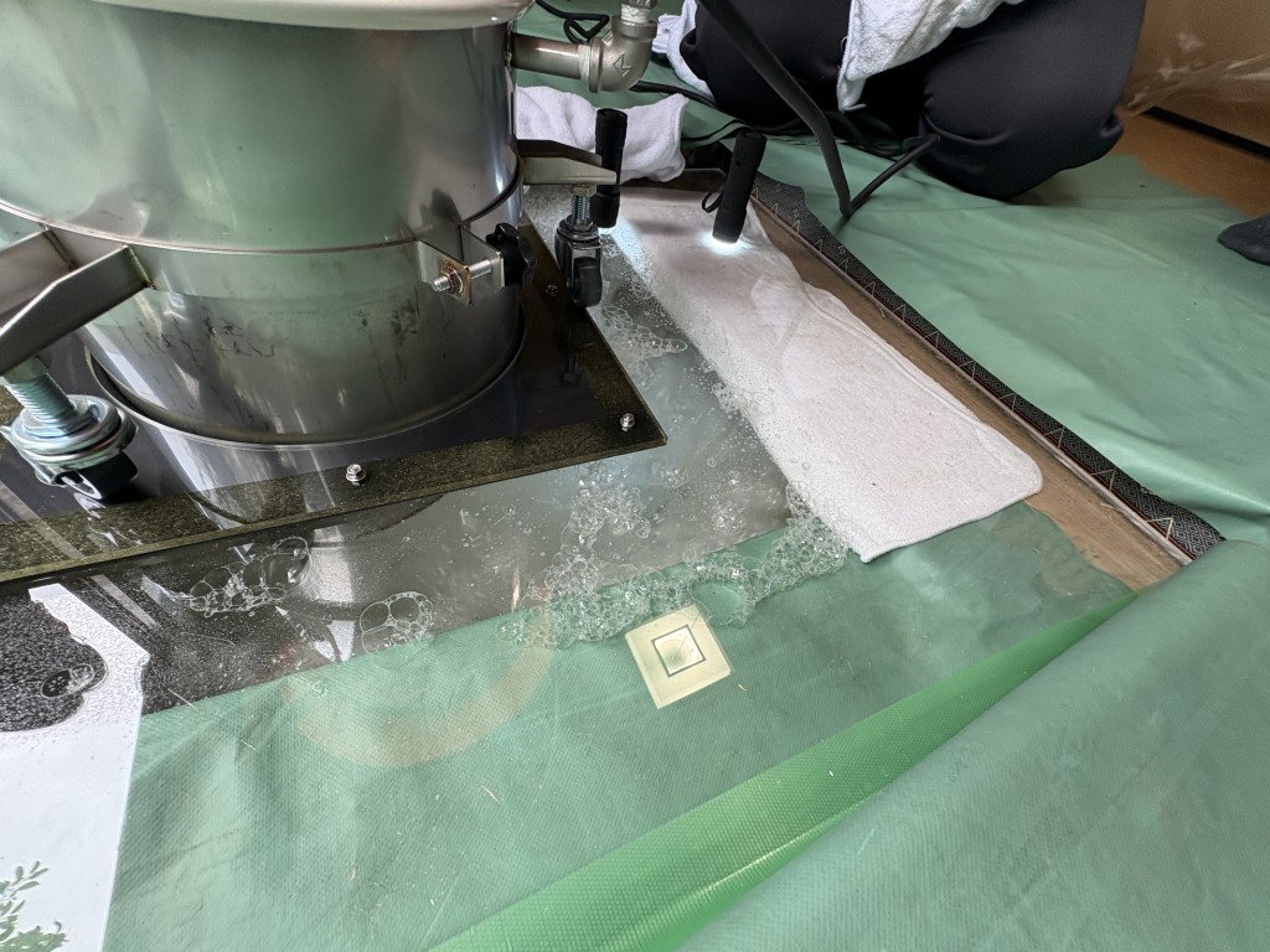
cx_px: 635
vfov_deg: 85.7
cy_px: 476
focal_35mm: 14
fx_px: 514
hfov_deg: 102.1
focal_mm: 2.22
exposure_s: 1/99
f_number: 2.2
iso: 100
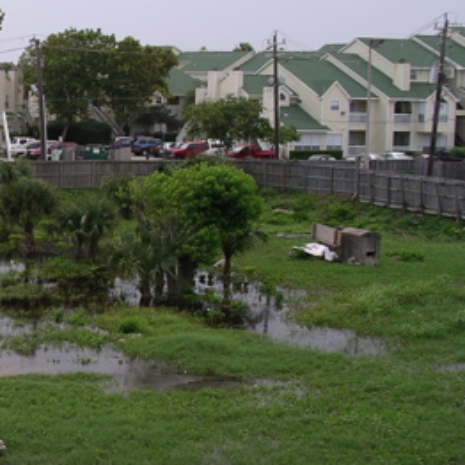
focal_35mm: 80
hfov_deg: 20.3
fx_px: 1216
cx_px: -87
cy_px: 232
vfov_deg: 21.7
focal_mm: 7.8
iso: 64
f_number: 3.2
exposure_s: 1/160
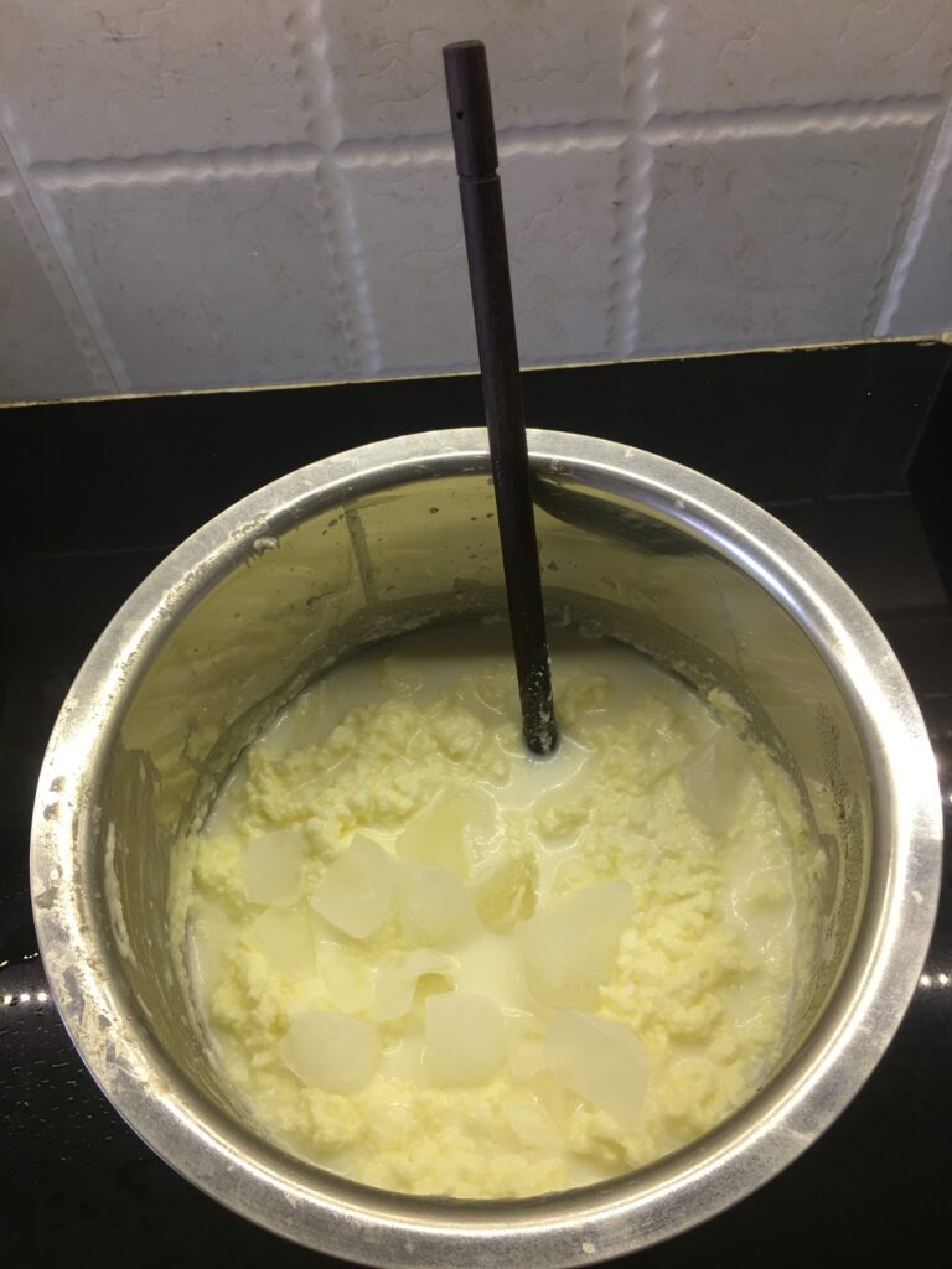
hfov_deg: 48.2
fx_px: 1063
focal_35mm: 29
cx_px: 476
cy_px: 634
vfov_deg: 61.7
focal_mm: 4.15
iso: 50
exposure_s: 1/17
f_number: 2.2
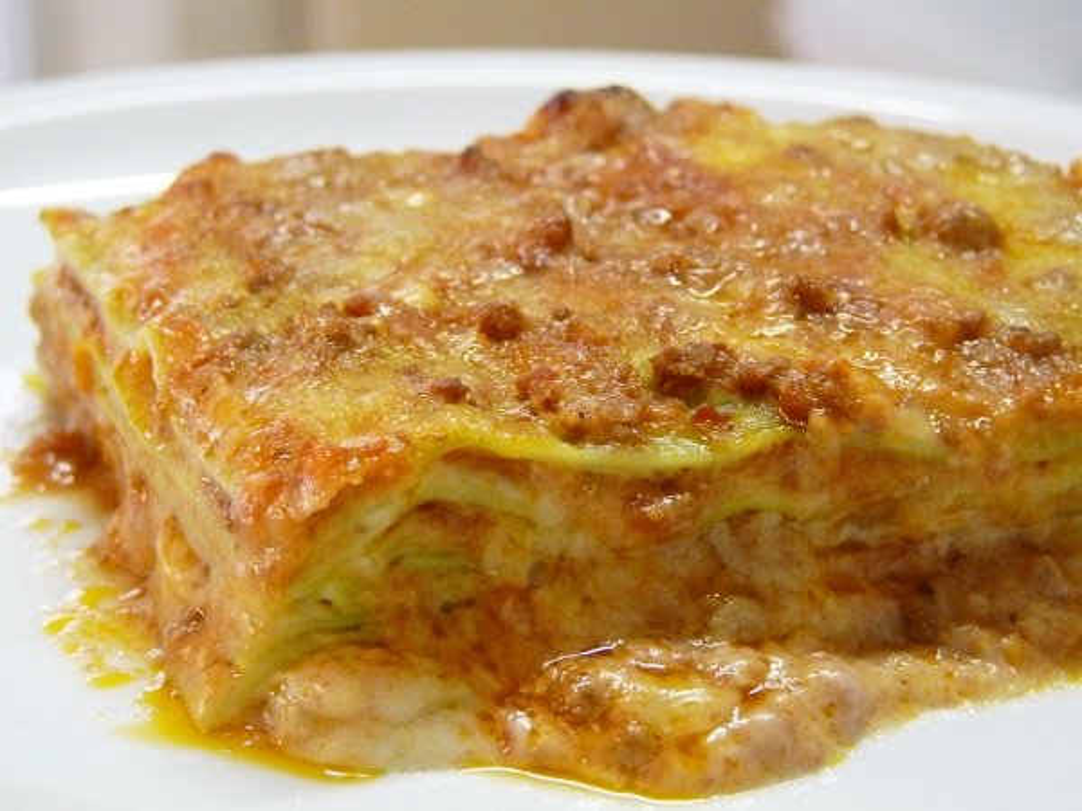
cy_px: 406
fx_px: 3157
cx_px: 541
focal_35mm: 101
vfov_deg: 14.6
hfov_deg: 19.4
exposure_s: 1/25
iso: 800
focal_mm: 18
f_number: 3.6
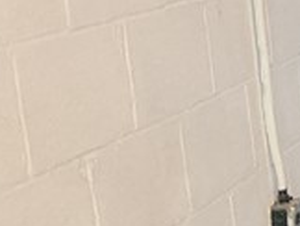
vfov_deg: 9.1
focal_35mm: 164
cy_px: 144
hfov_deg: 9.3
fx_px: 1423
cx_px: 920
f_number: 1.8
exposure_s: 1/12
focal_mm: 5.4
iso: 125
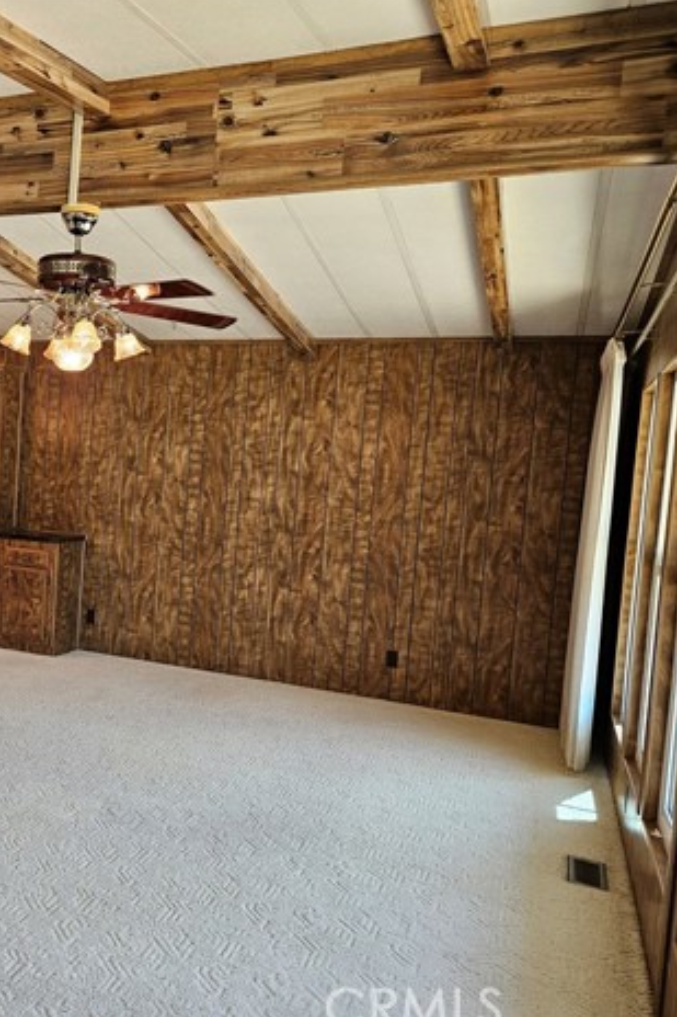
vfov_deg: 57.2
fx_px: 931
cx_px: 66
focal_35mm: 33
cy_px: 513
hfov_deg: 37.3
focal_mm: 5.4
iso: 125
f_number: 1.8
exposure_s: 1/120
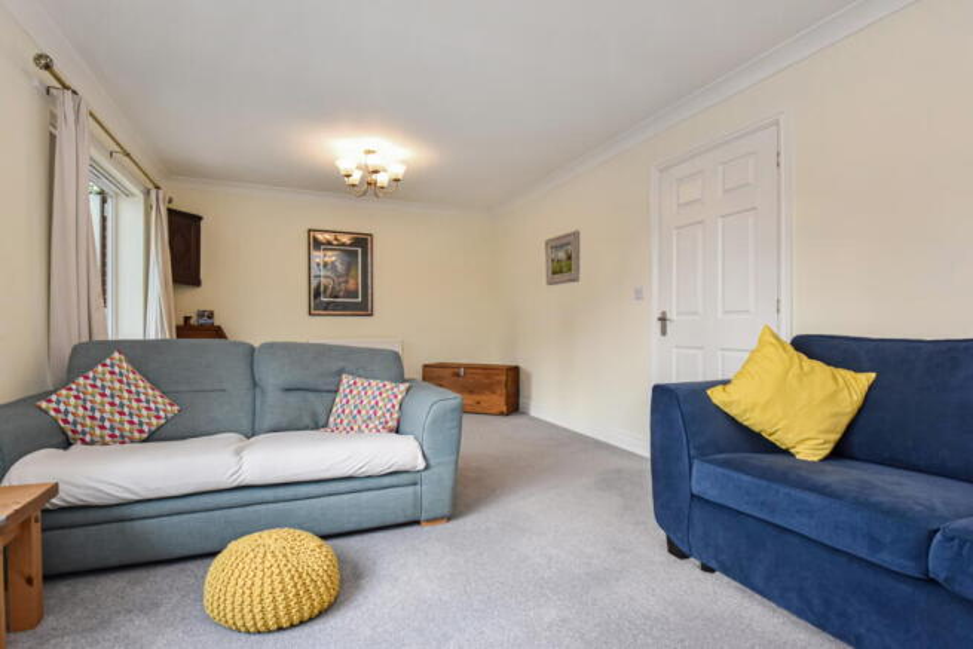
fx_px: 405
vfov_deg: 77.4
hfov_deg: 100.4
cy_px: 324
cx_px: 486
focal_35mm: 15
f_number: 5
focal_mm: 10
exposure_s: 1/200
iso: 800
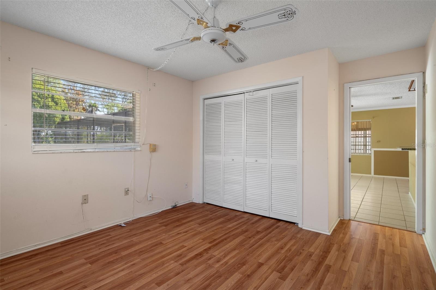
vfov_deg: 70.4
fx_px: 206
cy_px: 145
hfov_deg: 93.3
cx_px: 218
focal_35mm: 17
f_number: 9
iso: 320
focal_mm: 17
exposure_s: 1.3
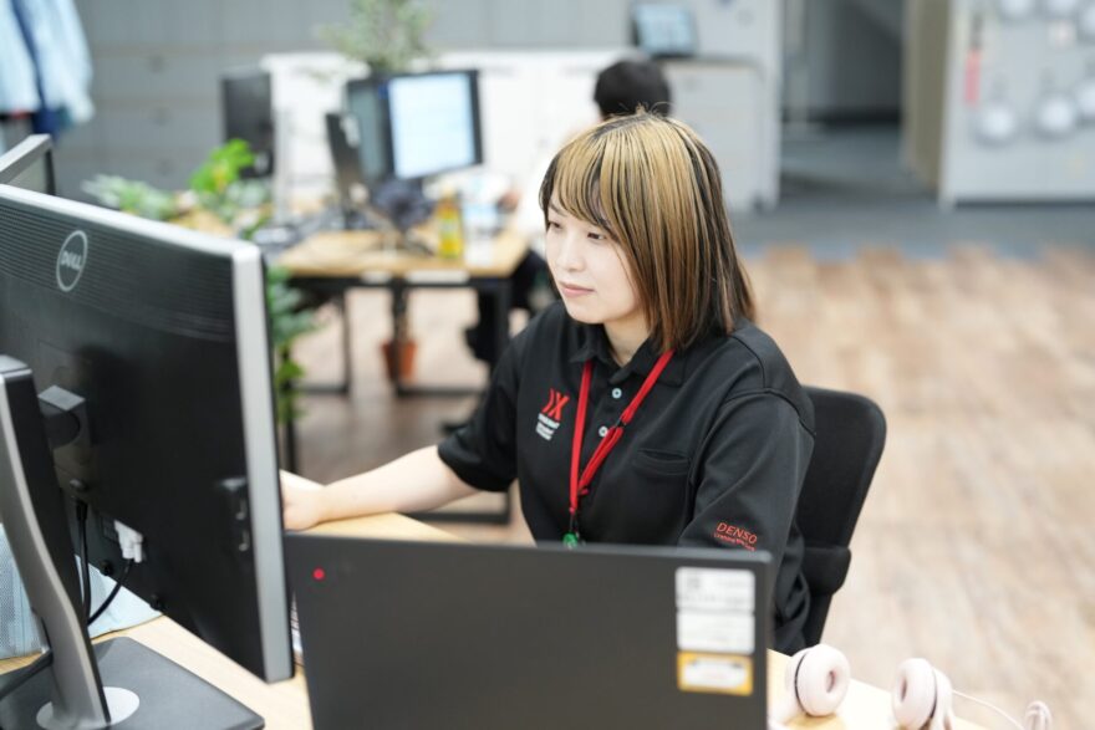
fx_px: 1521
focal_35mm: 50
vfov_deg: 27.0
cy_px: 365
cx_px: 548
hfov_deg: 39.6
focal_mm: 50
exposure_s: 1/125
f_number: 2
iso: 1000
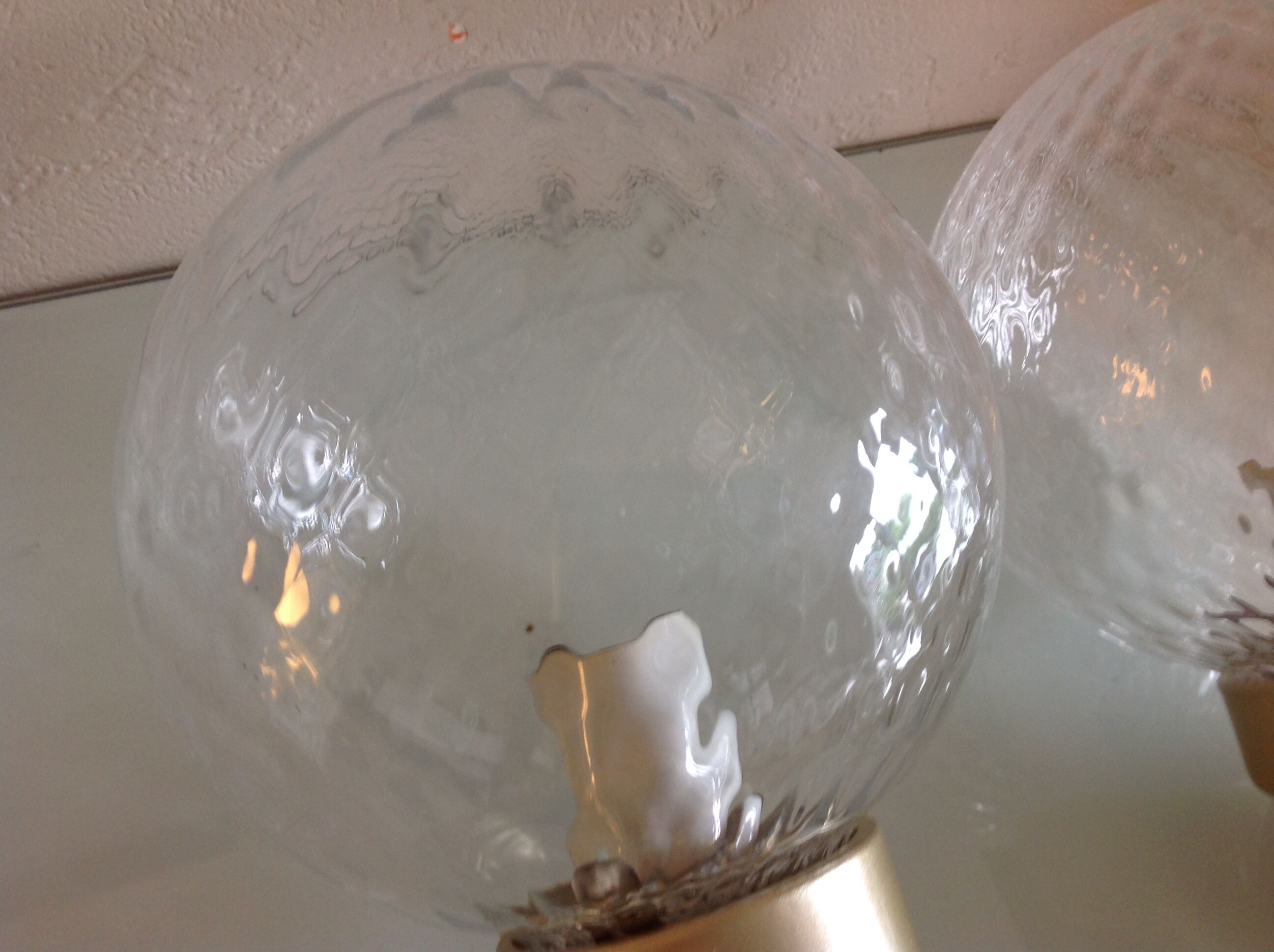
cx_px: 637
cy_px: 476
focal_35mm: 35
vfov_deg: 40.6
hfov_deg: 52.7
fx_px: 1286
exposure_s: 1/15
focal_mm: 4.28
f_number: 2.4
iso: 64
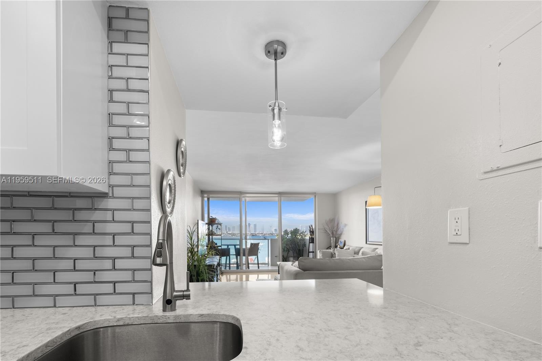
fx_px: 226
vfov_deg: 77.3
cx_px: 271
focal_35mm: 15
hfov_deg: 100.4
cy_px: 180
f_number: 5.6
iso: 400
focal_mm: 10
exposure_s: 1/8
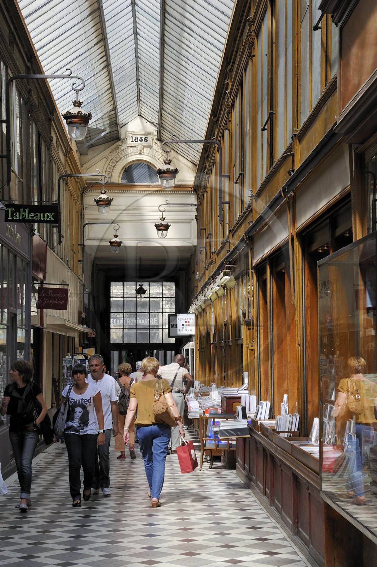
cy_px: 284
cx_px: 188
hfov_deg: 21.9
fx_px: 974
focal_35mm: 62
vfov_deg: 32.4
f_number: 9
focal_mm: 62
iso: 200
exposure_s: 1/160
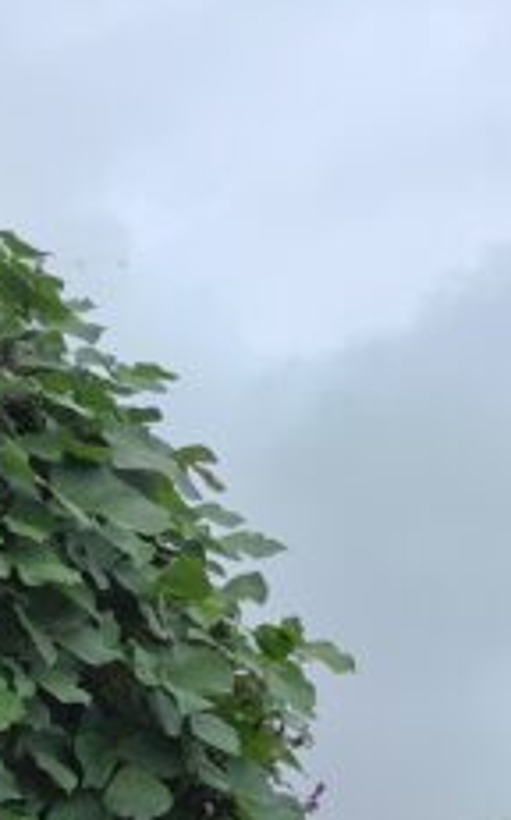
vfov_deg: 19.2
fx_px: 2411
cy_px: 618
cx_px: 1253
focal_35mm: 108
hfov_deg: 10.4
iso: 50
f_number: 1.9
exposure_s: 1/339
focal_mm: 5.5
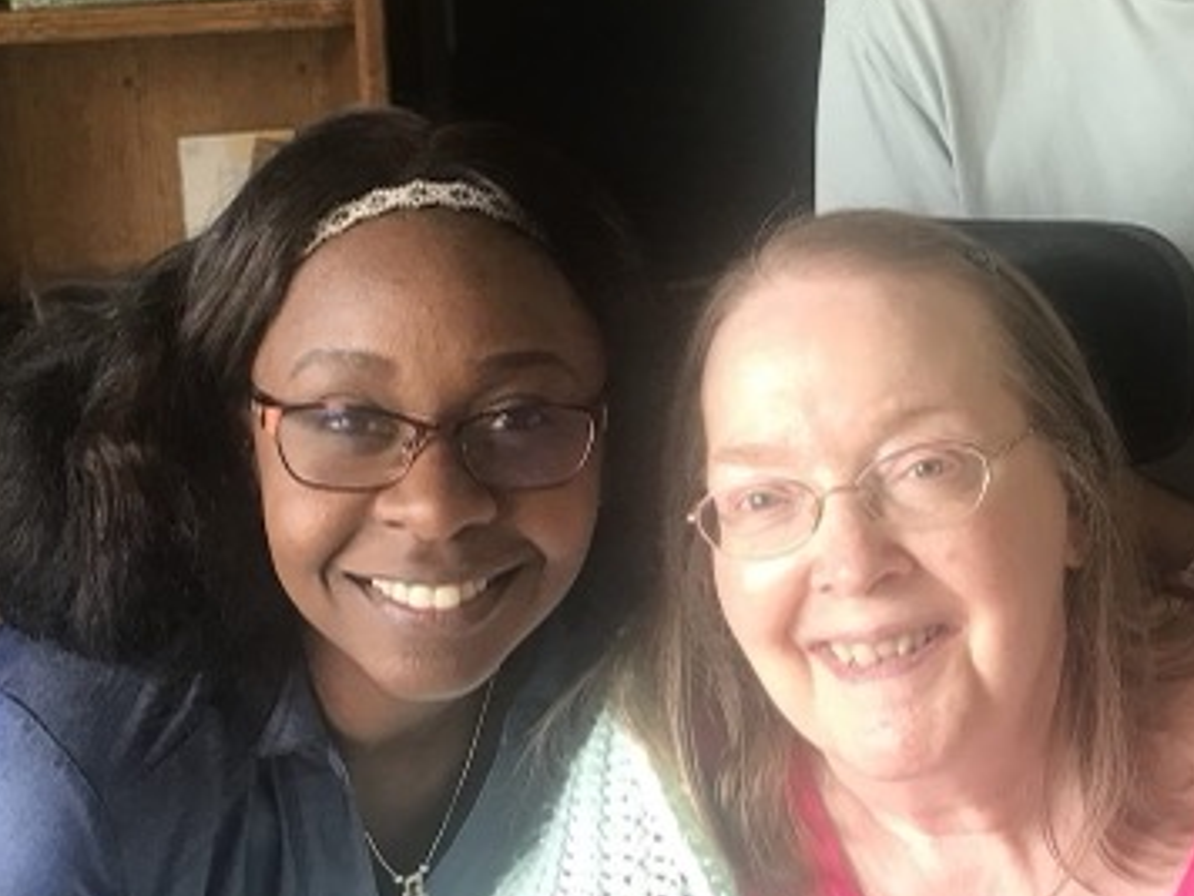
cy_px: 270
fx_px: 1897
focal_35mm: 55
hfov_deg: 34.3
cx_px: 885
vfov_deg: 26.3
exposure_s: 1/30
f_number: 1.8
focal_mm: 3.99
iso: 32
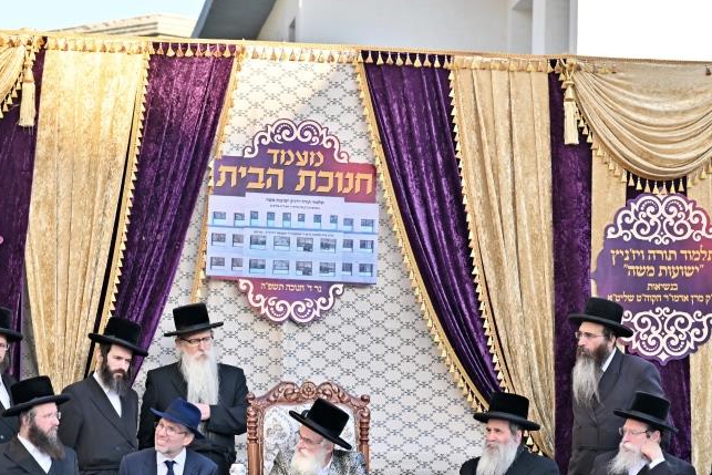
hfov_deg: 10.8
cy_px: 291
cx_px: 305
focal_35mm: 191
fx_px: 3778
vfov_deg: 7.2
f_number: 5.6
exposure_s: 1/200
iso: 125
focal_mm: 120
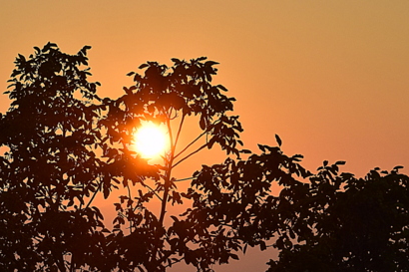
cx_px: 130
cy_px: 250
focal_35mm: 249
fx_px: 2827
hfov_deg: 8.3
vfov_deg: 5.5
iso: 200
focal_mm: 85
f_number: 11
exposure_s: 1/500
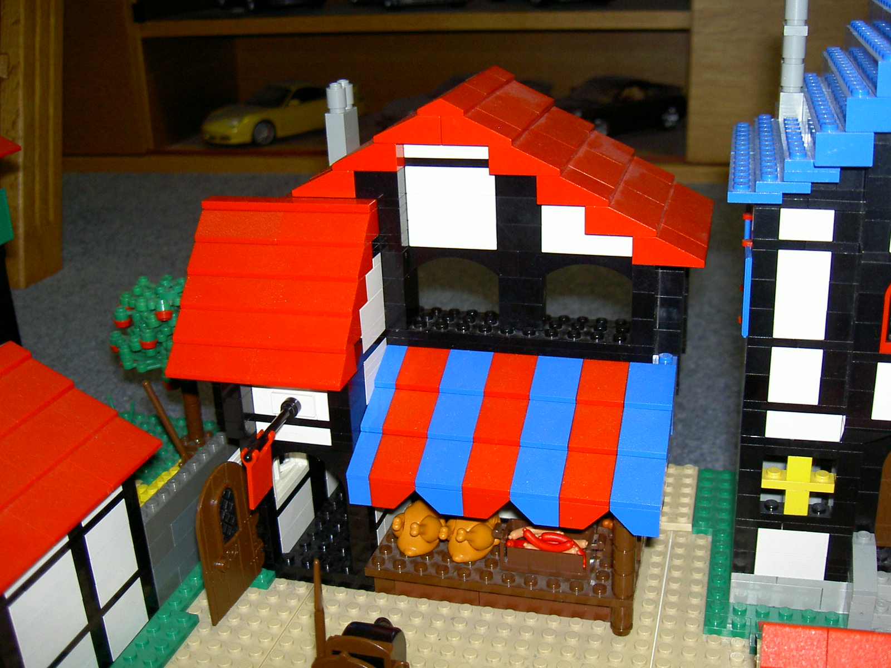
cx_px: 446
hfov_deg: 47.9
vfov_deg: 36.8
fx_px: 1004
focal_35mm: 39
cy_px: 334
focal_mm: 8
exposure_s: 1/59.5
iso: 100
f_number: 2.8
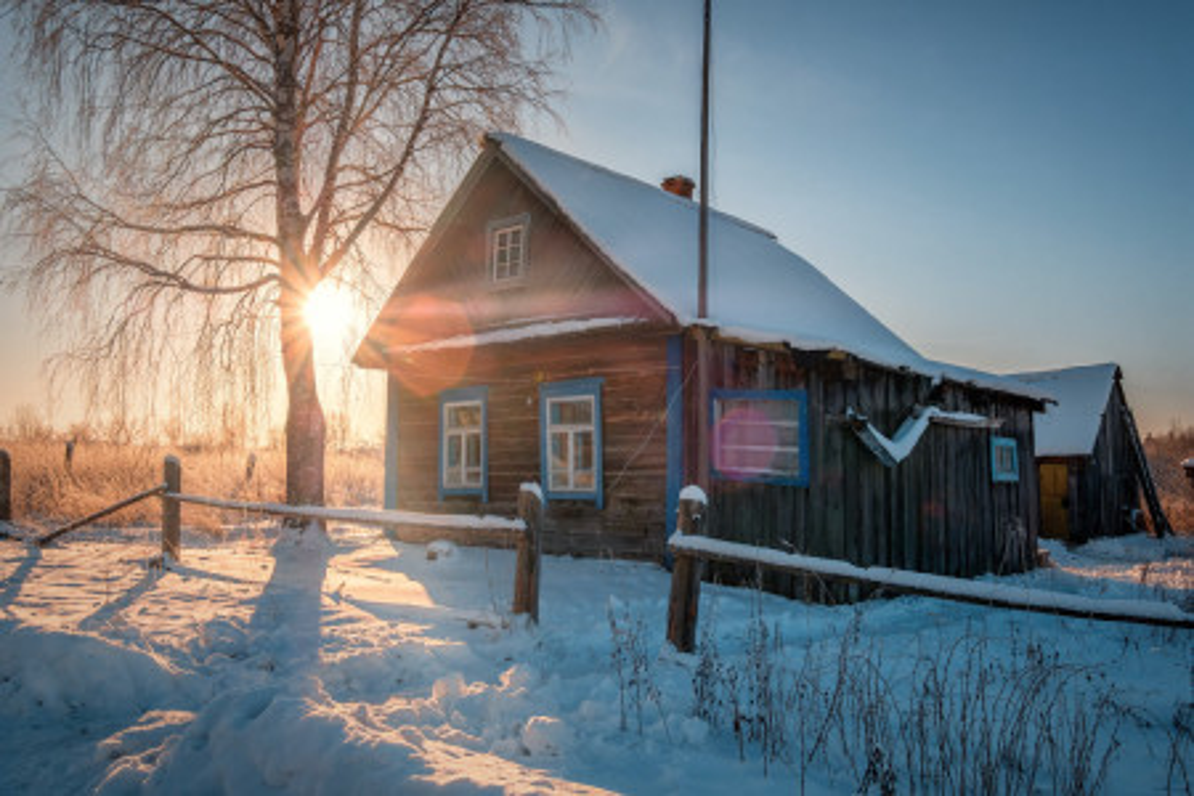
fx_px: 895
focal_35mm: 27
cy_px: 398
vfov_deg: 47.9
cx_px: 597
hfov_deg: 67.4
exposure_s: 1/340
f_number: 11
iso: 400
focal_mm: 18.2
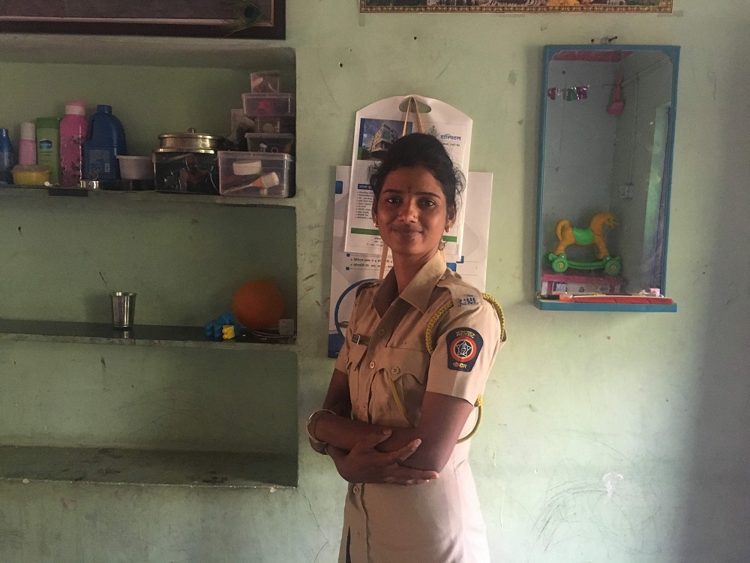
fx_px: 628
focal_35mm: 29
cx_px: 375
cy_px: 282
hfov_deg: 61.7
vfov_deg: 48.2
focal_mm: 4.15
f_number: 2.2
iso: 200
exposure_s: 1/25
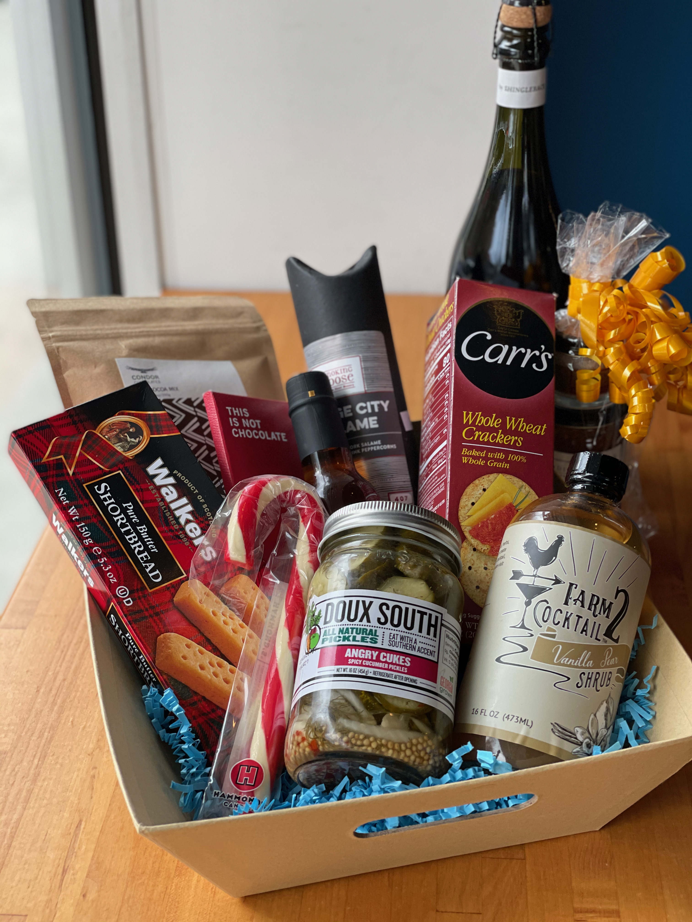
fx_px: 1386
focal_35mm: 52
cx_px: 346
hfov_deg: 28.0
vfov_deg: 36.8
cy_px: 461
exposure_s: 1/122
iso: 64
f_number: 2
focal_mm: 6
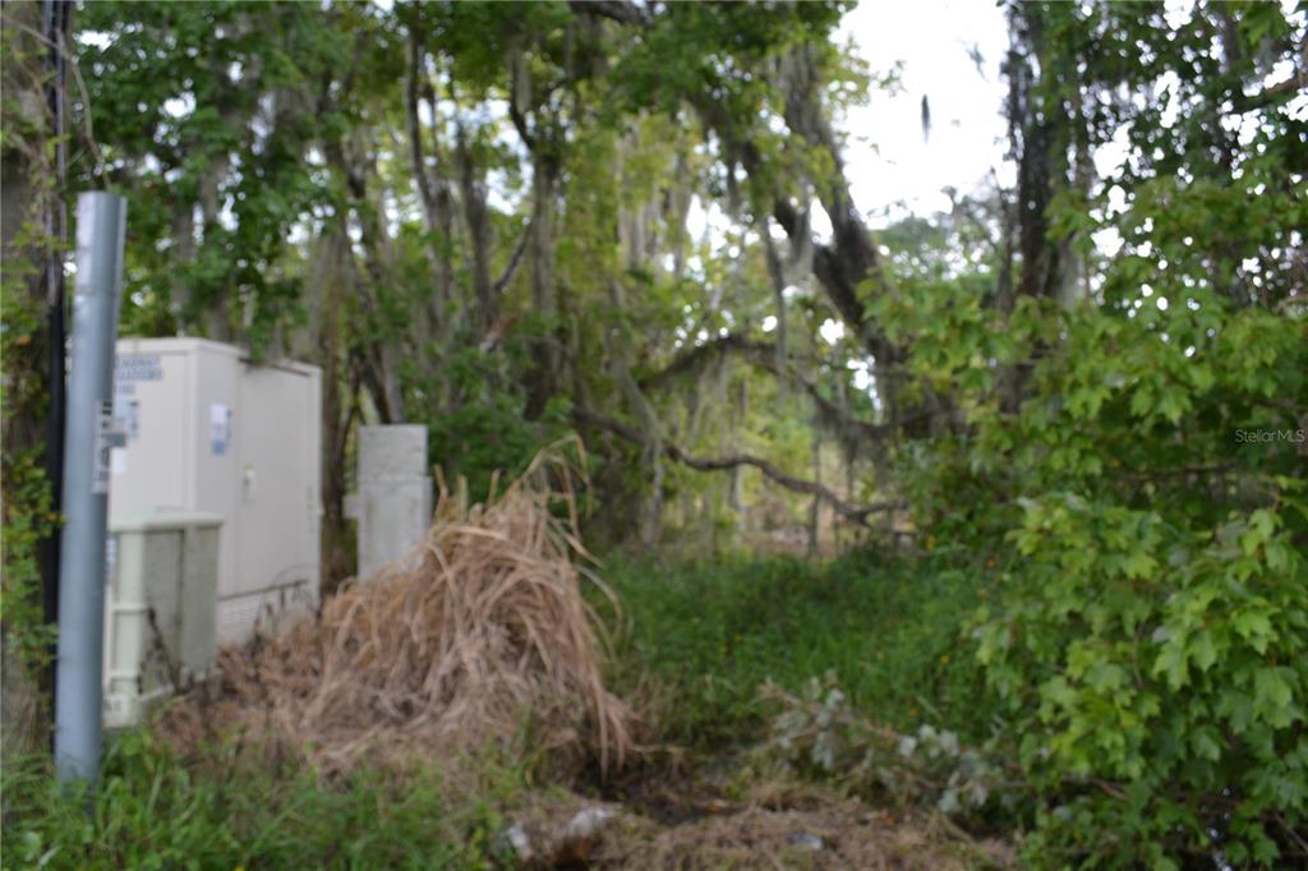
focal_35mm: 27
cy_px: 436
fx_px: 981
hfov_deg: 67.4
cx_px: 654
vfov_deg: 47.9
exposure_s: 1/125
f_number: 5.6
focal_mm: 18
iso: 400
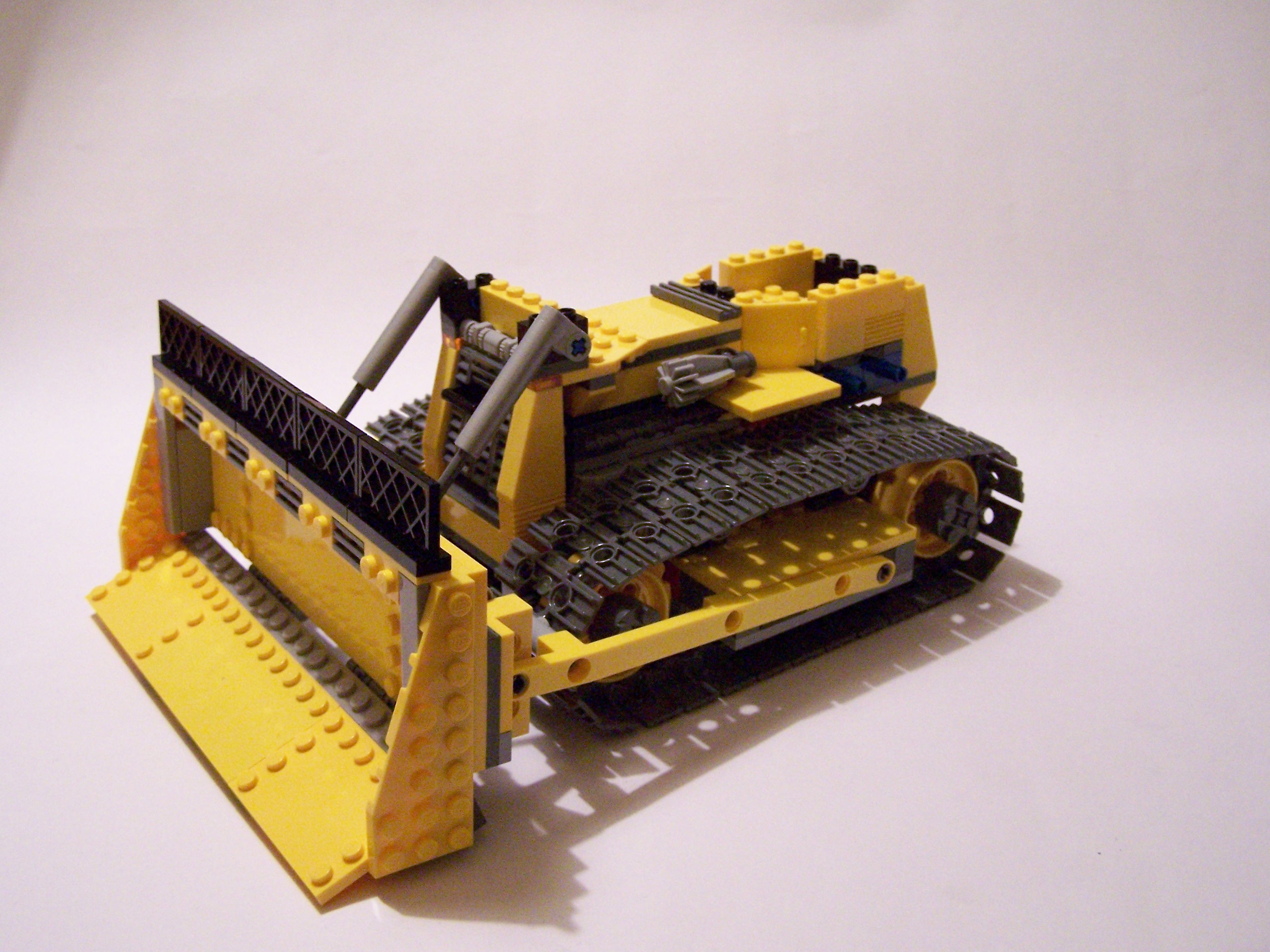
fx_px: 1394
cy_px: 476
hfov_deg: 49.0
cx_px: 635
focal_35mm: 38
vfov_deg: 37.7
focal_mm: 6.3
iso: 400
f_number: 2.8
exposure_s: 1/15
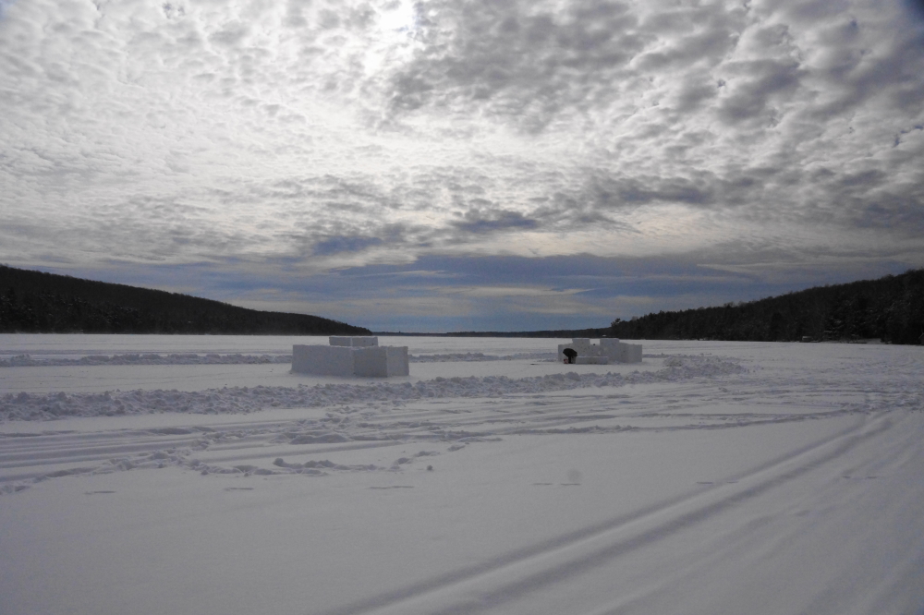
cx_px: 462
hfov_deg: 67.4
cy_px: 308
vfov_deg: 47.9
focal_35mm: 27
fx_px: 693
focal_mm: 18
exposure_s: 1/3200
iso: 1600
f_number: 10
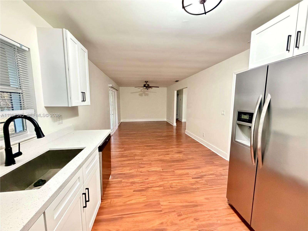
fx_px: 125
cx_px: 154
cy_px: 116
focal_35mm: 14
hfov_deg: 102.1
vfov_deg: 85.7
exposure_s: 1/54
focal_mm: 2.22
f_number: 2.2
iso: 1250
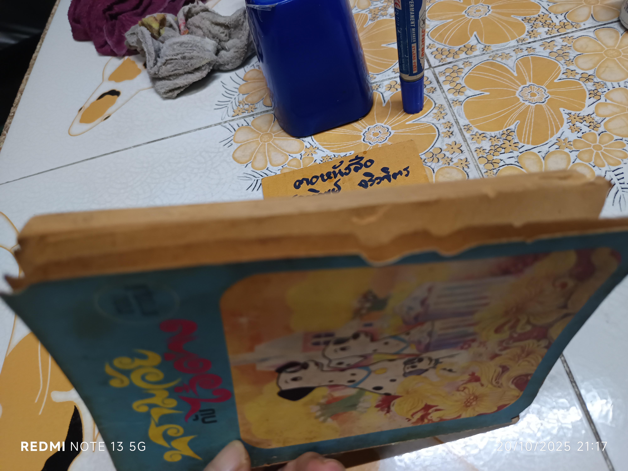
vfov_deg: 56.8
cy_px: 236
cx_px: 314
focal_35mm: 24
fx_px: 435
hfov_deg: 71.6
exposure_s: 1/33.3
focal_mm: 5.31
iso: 1210
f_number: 1.7
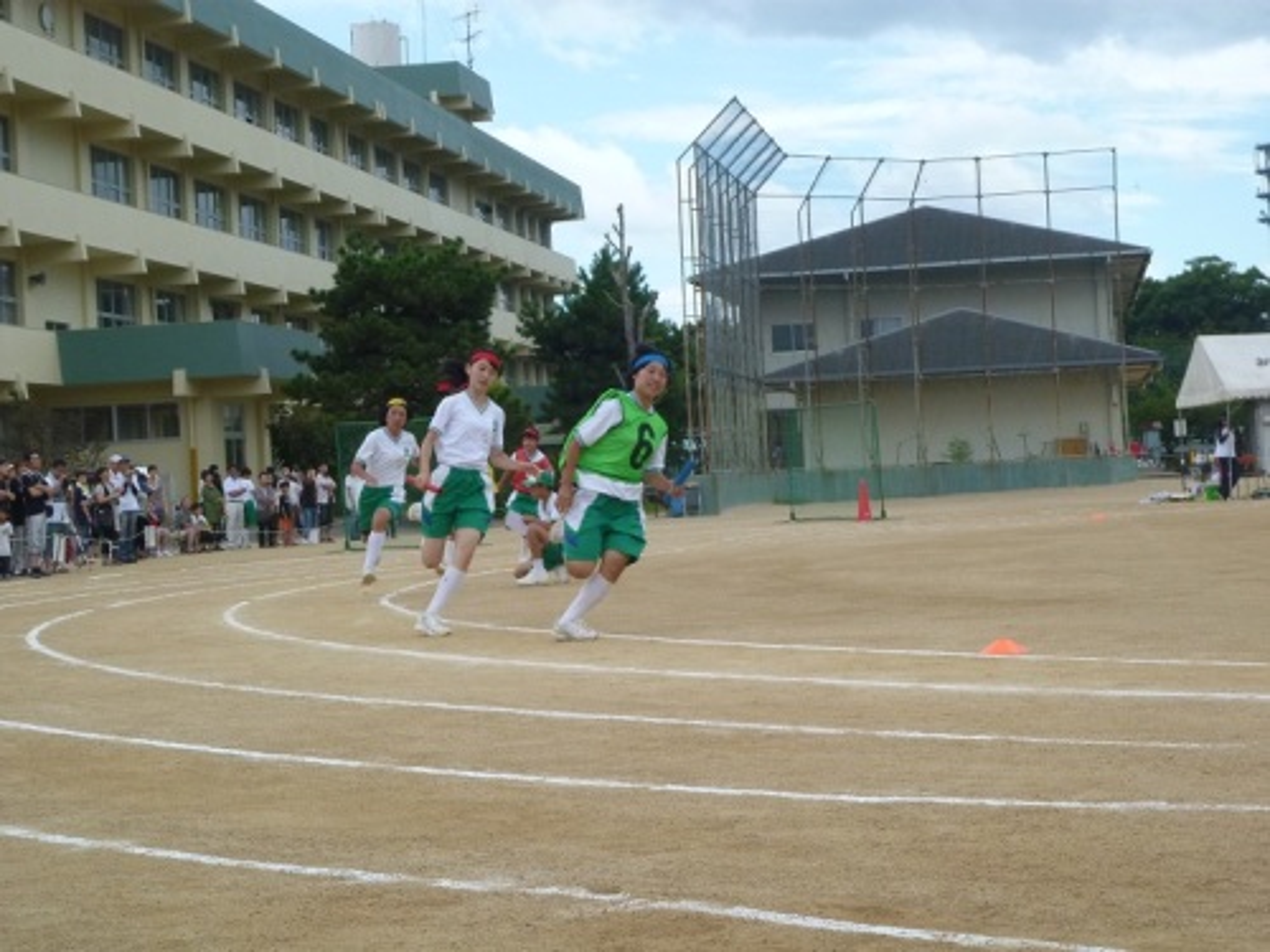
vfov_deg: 19.6
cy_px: 476
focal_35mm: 75
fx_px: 2752
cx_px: 635
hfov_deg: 26.0
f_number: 5.3
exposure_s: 1/500
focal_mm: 13.3
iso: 200
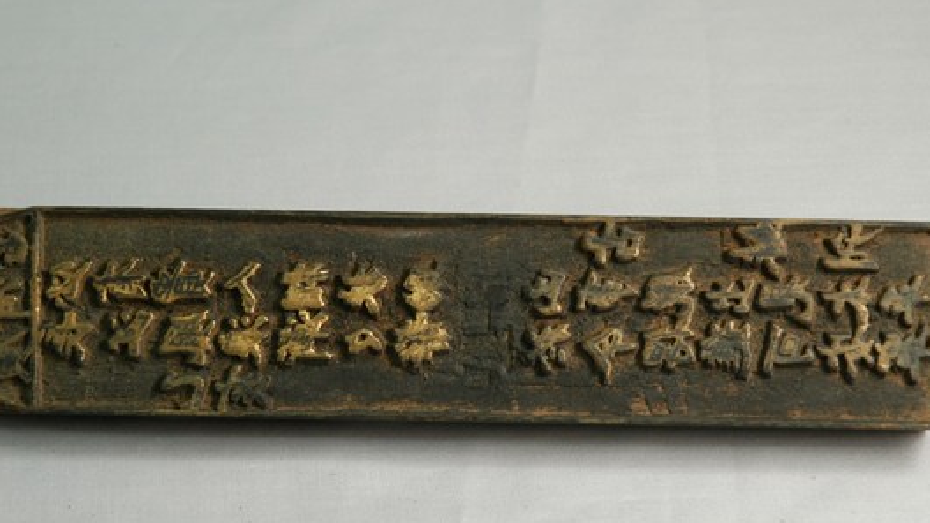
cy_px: 311
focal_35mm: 118
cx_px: 449
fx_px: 2910
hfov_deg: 18.2
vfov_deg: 10.3
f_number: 7.1
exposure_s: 1/20
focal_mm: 62
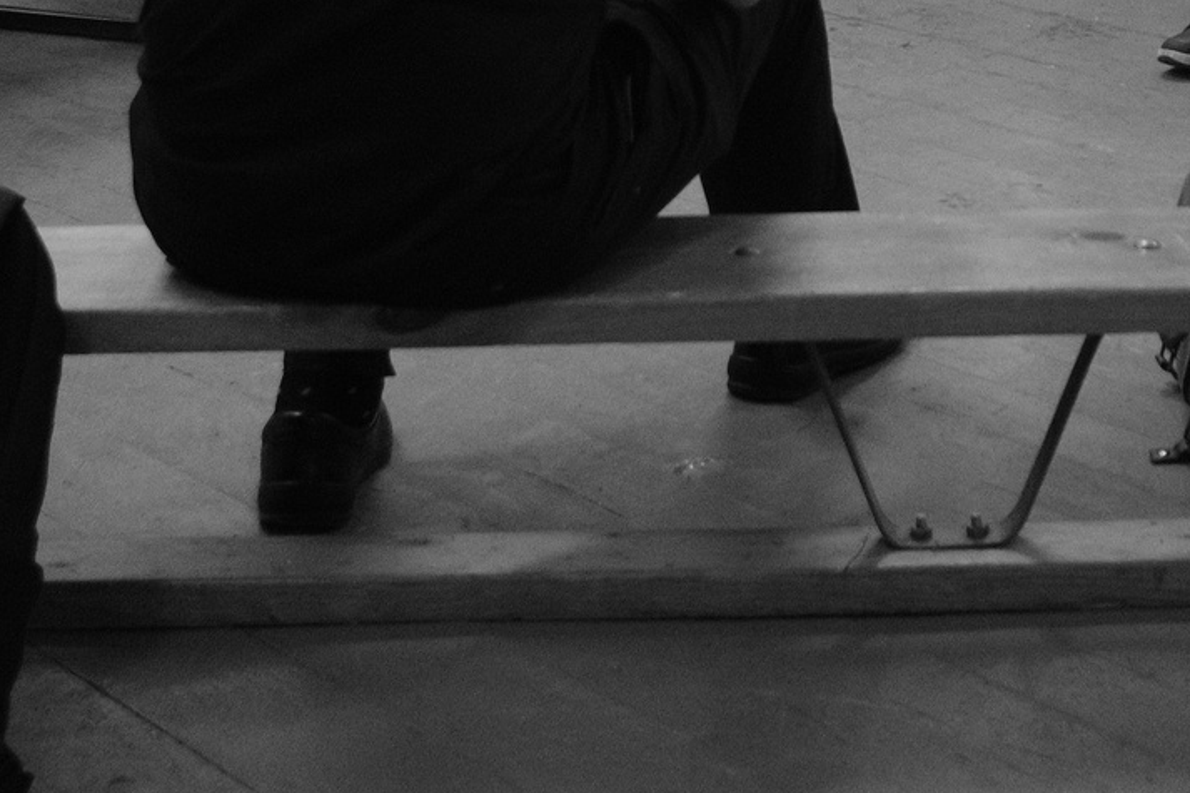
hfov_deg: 20.8
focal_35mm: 97
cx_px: 923
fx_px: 3205
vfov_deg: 12.8
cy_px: -617
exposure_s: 1/125
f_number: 2
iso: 1250
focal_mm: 18
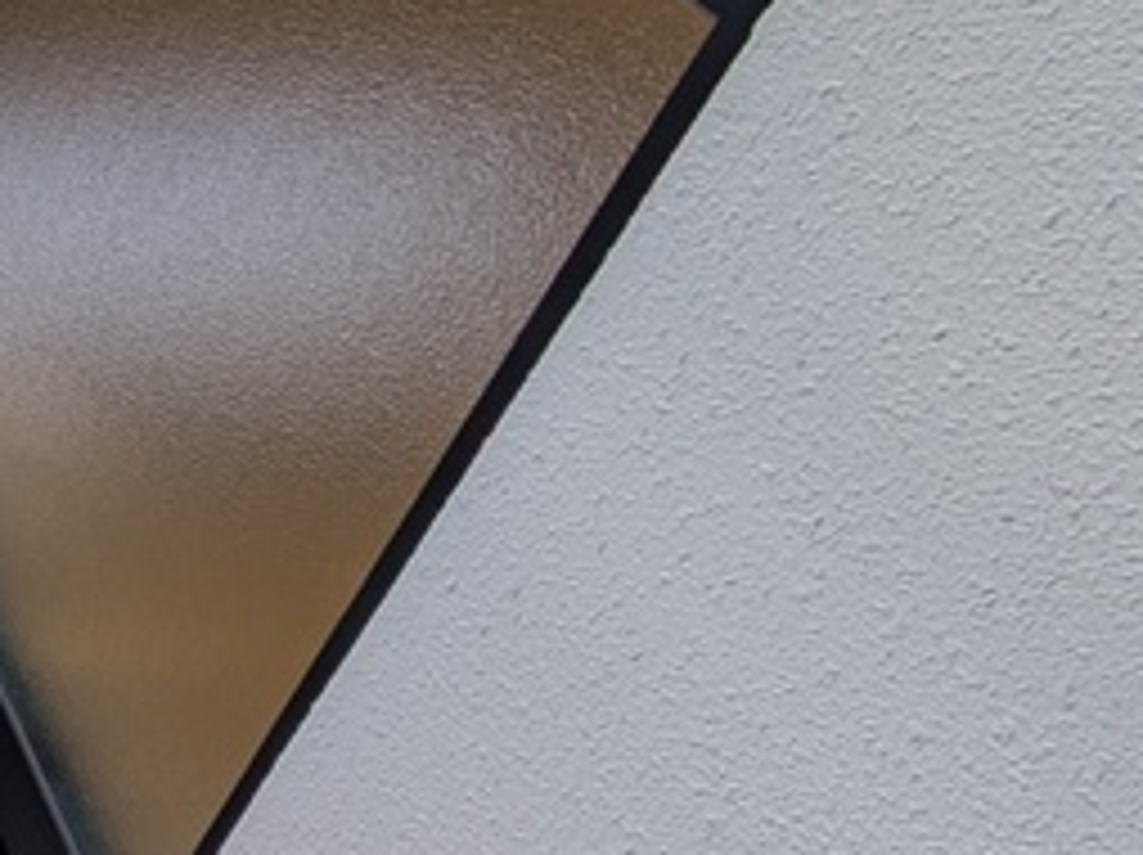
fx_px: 1748
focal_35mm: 53
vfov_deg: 27.3
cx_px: -832
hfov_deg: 23.0
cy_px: 270
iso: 33
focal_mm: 1.83
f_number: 2.2
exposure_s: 1/349
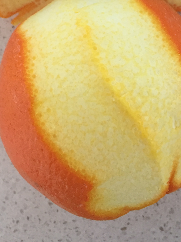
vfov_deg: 29.5
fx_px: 432
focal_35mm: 62
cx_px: 139
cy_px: 12
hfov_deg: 23.4
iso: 100
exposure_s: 1/33
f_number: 2.2
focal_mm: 4.15
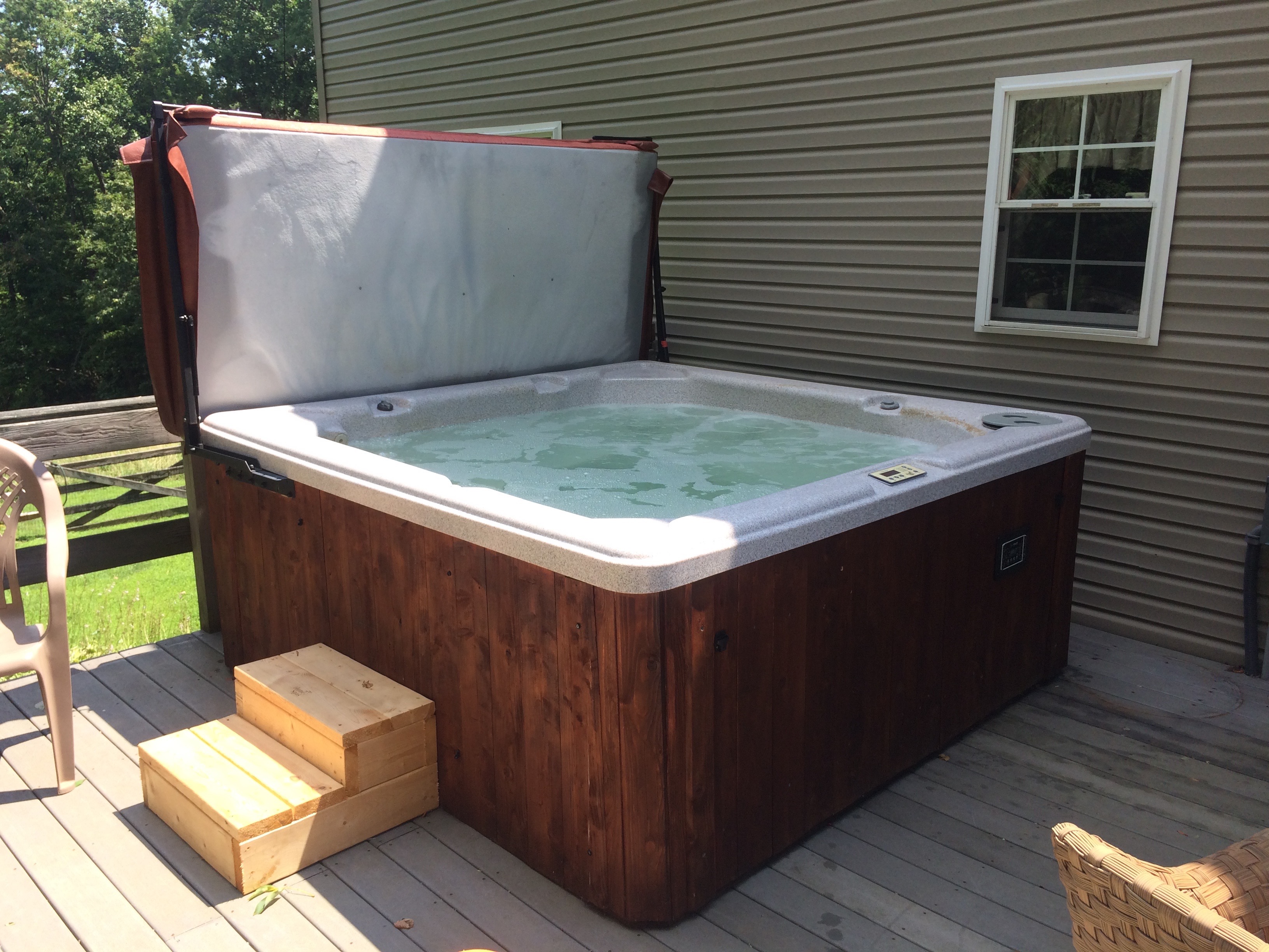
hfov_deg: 61.7
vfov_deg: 48.2
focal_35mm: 29
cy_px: 476
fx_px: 1063
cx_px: 634
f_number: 2.2
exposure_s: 1/641
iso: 32
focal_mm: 4.15
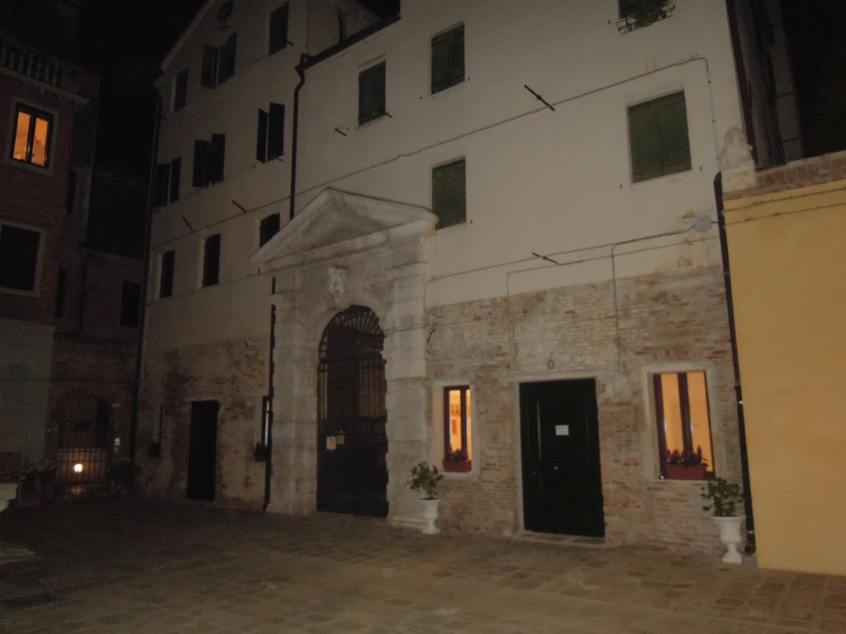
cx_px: 423
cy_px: 317
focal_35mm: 24
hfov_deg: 71.6
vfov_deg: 56.8
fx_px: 587
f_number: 1.8
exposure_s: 1/60
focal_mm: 4.3
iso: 800
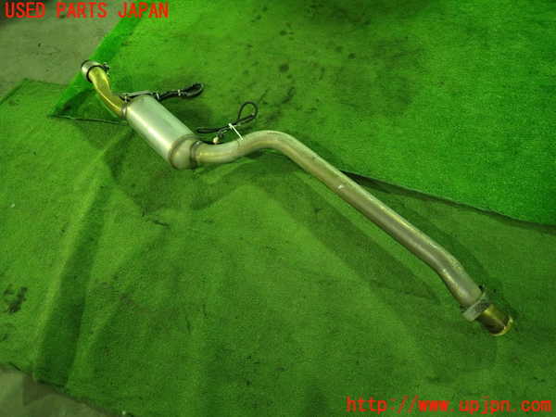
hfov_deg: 69.4
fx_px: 402
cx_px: 278
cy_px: 208
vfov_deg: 54.9
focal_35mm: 25
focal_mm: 4.5
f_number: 2
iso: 800
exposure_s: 1/30
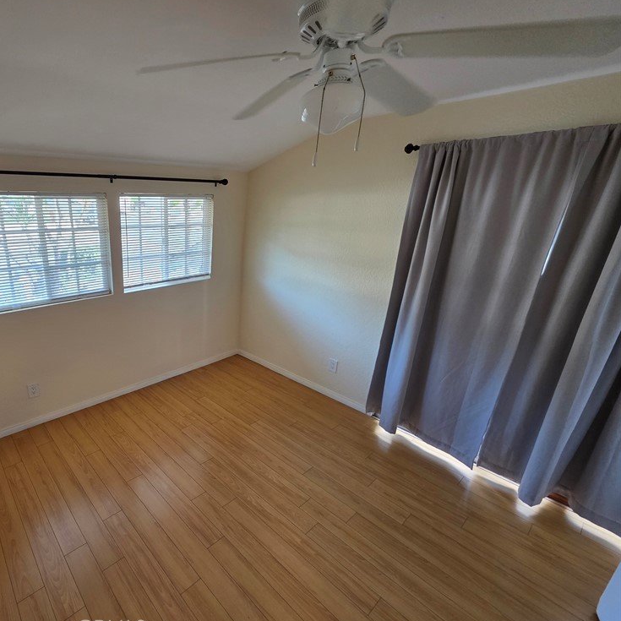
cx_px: 189
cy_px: 315
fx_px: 325
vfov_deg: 87.4
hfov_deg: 83.3
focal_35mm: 16
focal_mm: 2.2
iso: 200
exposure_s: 1/60
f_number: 1.9
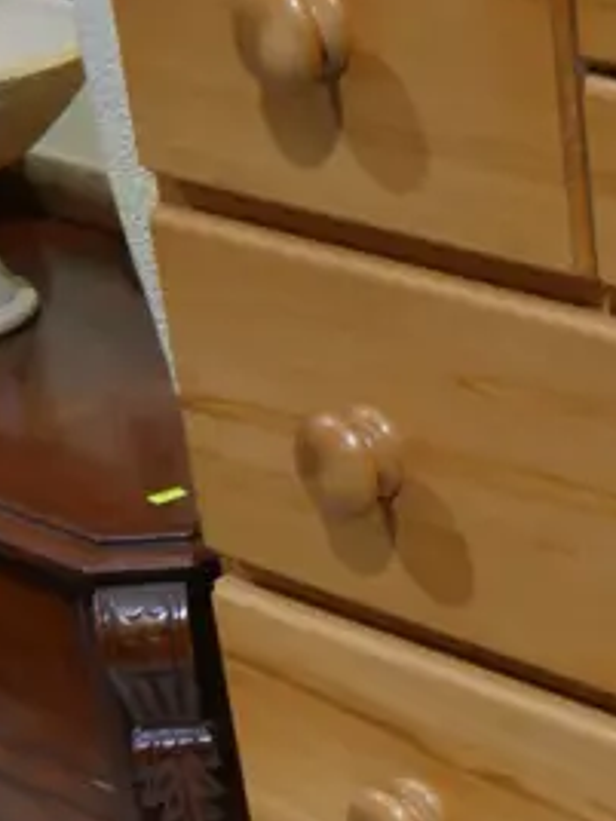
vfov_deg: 17.7
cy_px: 925
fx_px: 2539
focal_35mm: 107
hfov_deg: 13.1
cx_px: 918
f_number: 3.5
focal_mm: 14
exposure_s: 1/60
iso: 320
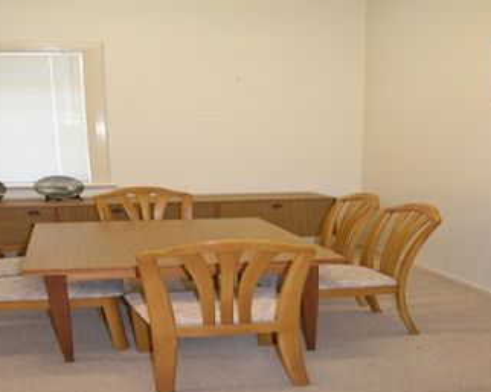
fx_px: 537
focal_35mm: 37
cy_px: 214
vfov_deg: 40.0
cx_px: 250
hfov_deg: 49.1
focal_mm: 18
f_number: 3.5
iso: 1800
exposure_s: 1/60
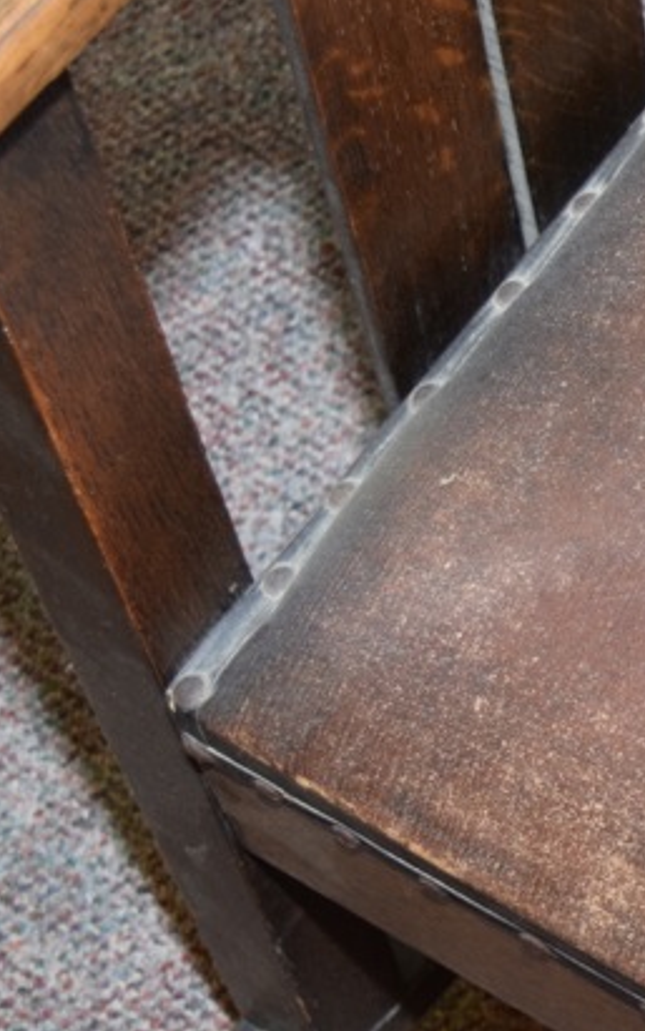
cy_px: 465
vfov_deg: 17.5
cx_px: 1154
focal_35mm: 119
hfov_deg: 10.4
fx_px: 3346
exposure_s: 1/60
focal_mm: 32
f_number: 4.5
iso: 1250
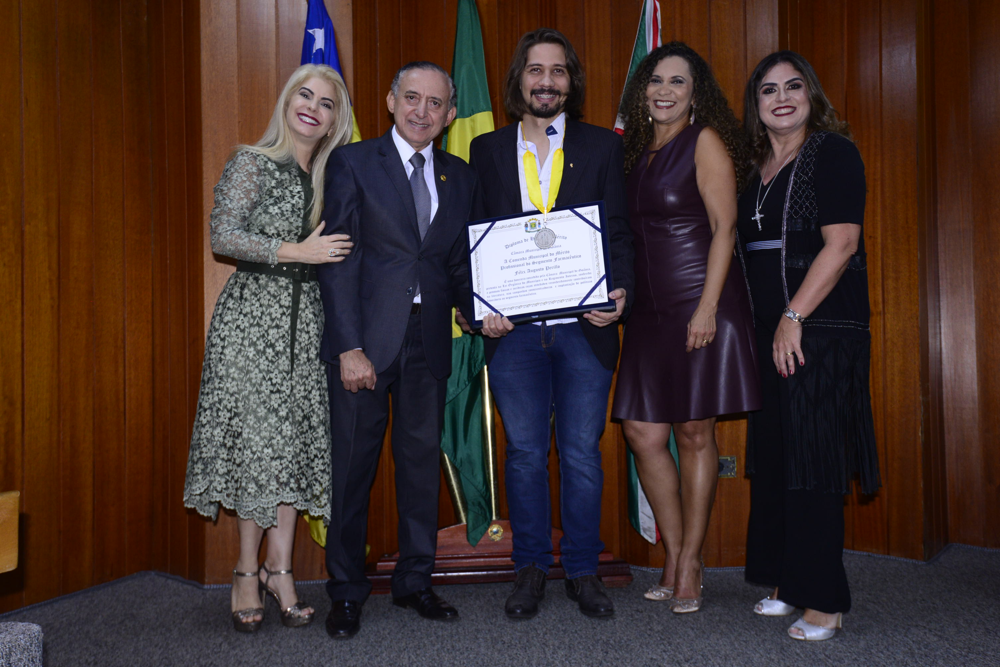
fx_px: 889
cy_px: 334
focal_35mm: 32
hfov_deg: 58.7
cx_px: 500
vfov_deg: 41.1
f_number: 5.6
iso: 1600
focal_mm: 32
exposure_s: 1/125
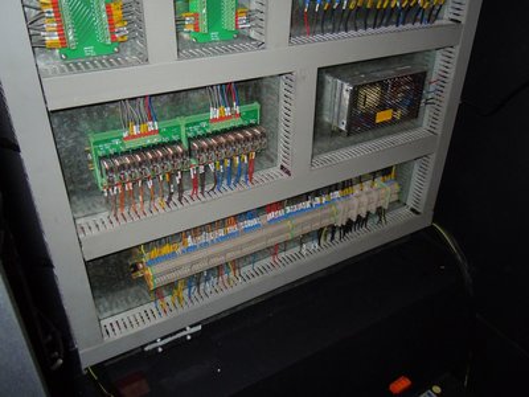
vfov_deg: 46.8
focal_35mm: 30
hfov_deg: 60.0
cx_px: 264
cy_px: 198
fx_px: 458
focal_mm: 5.4
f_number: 3.5
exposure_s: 1/30
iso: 400
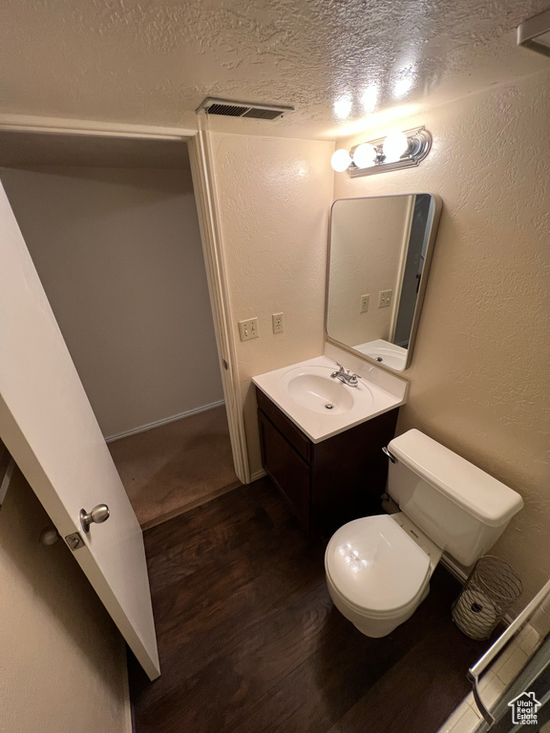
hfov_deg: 89.9
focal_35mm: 13
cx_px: 275
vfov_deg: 106.2
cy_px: 366
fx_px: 275
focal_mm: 1.57
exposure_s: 1/120
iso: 160
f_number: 1.8
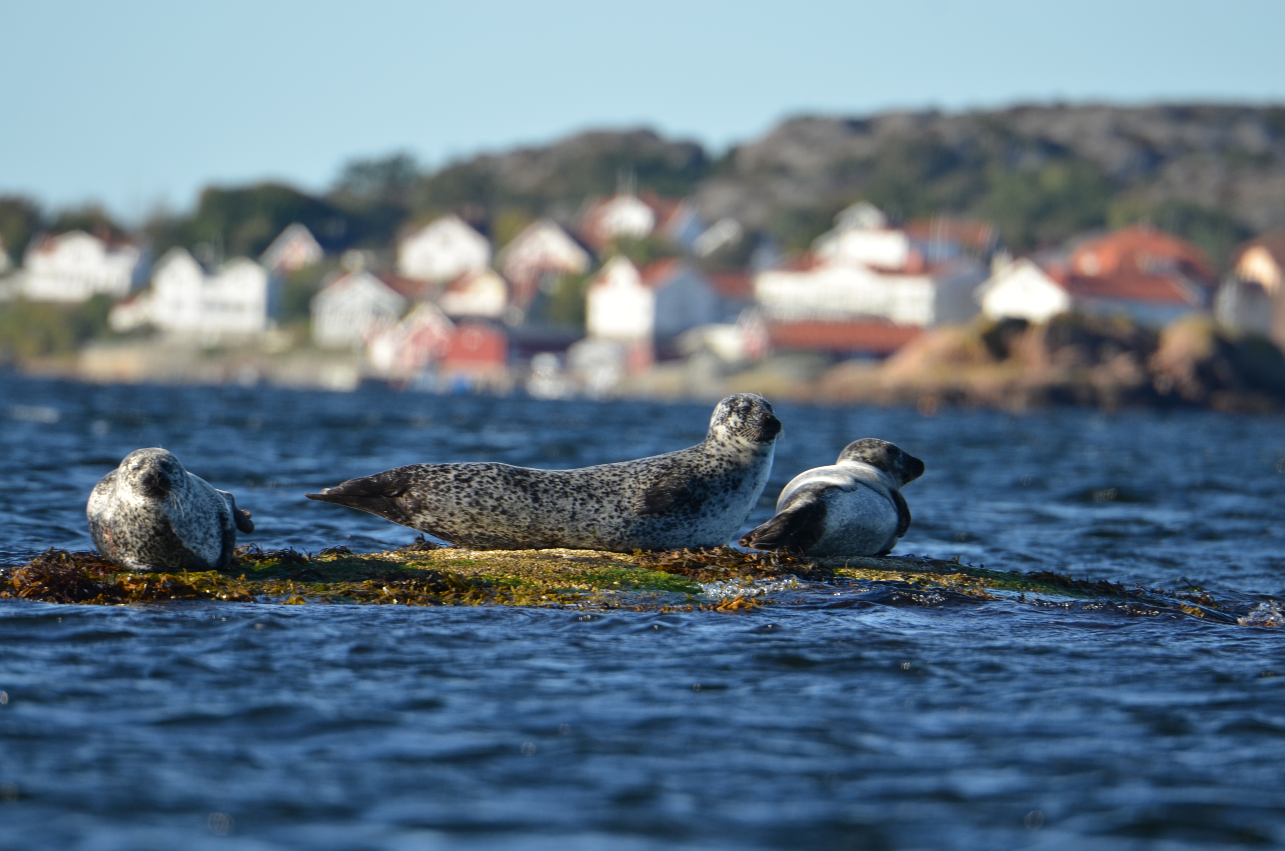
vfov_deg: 2.3
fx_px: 21372
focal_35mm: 600
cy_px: 426
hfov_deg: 3.4
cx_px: 642
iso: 200
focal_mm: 400
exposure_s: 1/640
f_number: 6.3
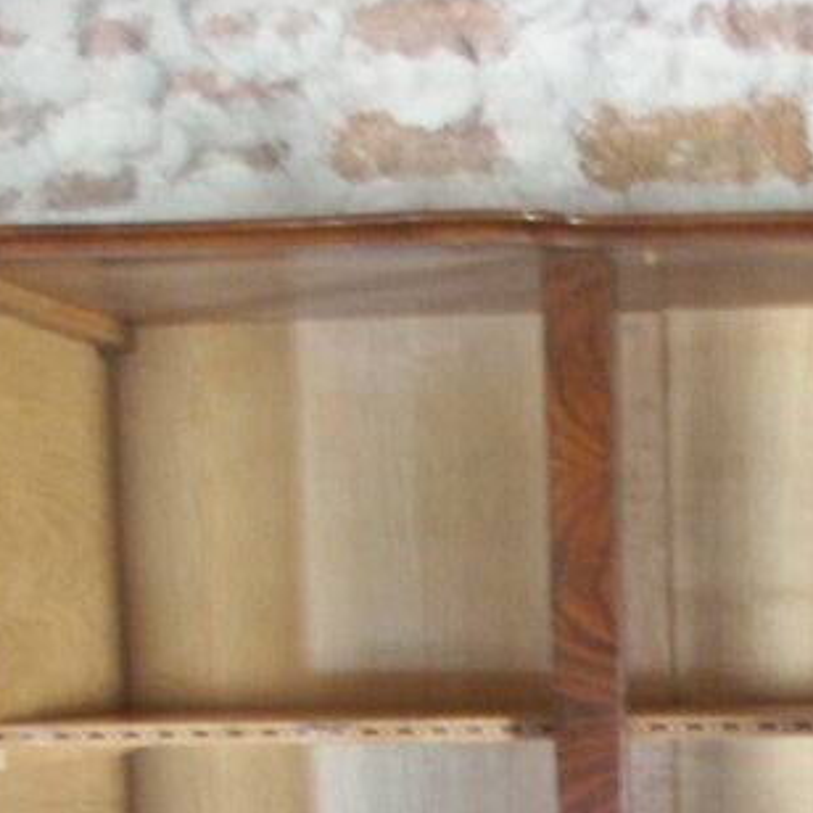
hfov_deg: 16.2
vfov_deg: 15.5
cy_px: 1238
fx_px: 2737
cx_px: 990
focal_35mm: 103
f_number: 3.5
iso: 200
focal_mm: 7.21
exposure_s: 1/1.5
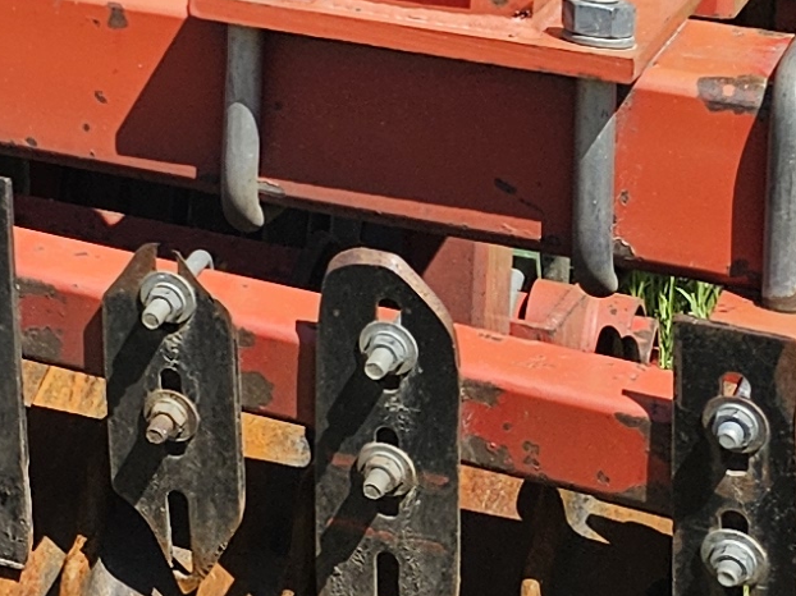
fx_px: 3402
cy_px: -604
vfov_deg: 9.4
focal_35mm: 148
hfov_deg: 11.3
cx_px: -1060
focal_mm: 5.4
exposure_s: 1/1737
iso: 25
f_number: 1.8
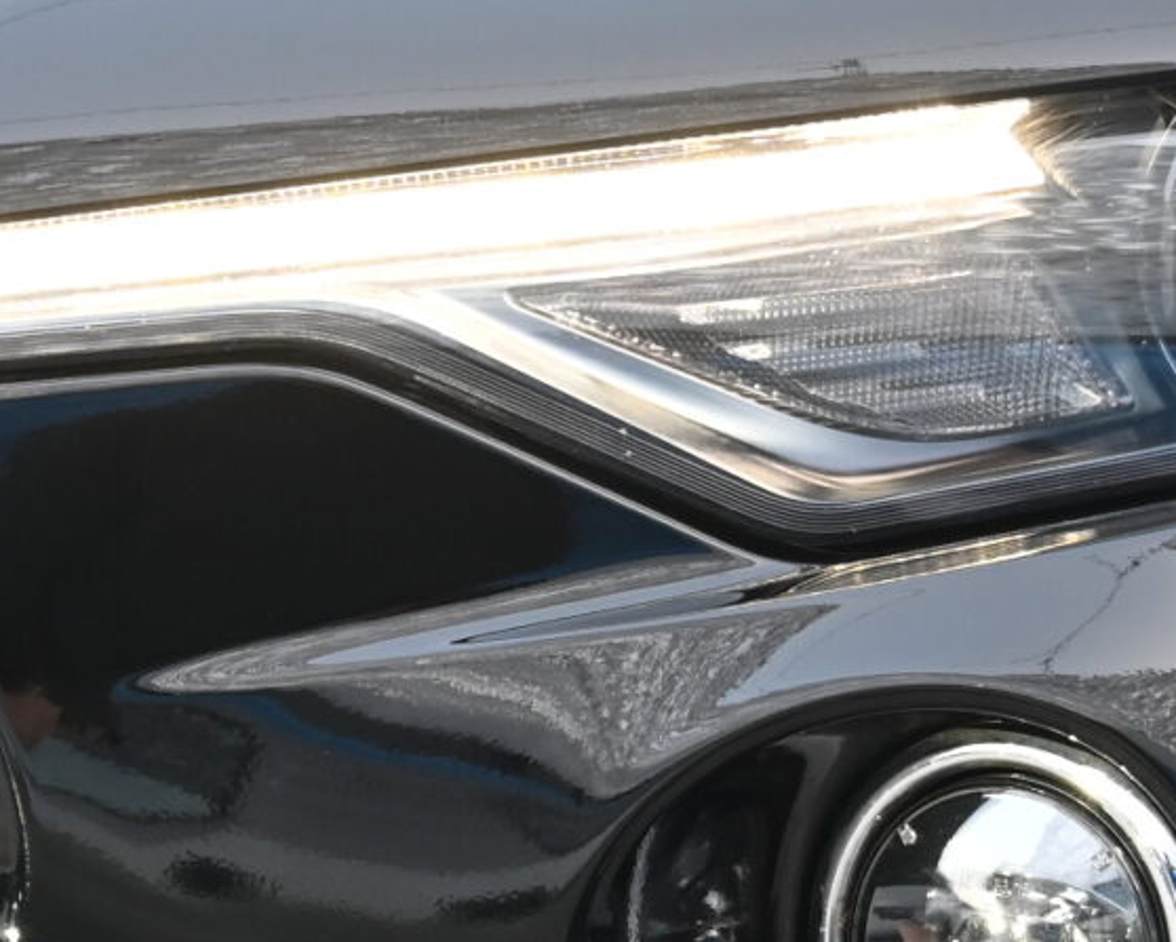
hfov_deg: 10.4
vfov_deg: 8.4
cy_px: 726
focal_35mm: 185
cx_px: 183
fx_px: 6442
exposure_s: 1/125
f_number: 4
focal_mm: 43
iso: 720
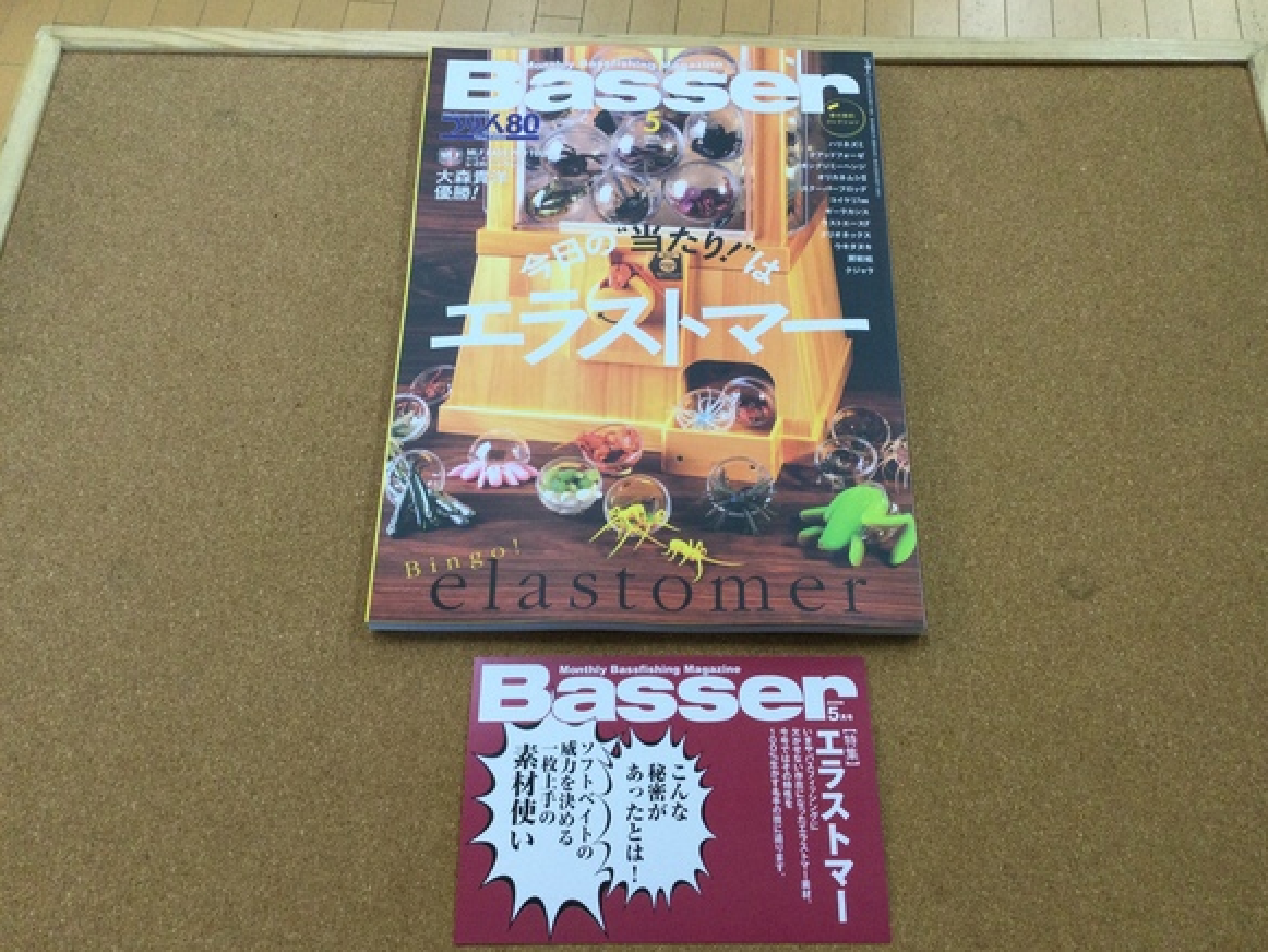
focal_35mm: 32
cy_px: 474
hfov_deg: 56.8
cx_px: 653
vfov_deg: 44.2
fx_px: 1172
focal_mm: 3.3
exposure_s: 1/30
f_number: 2.4
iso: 32
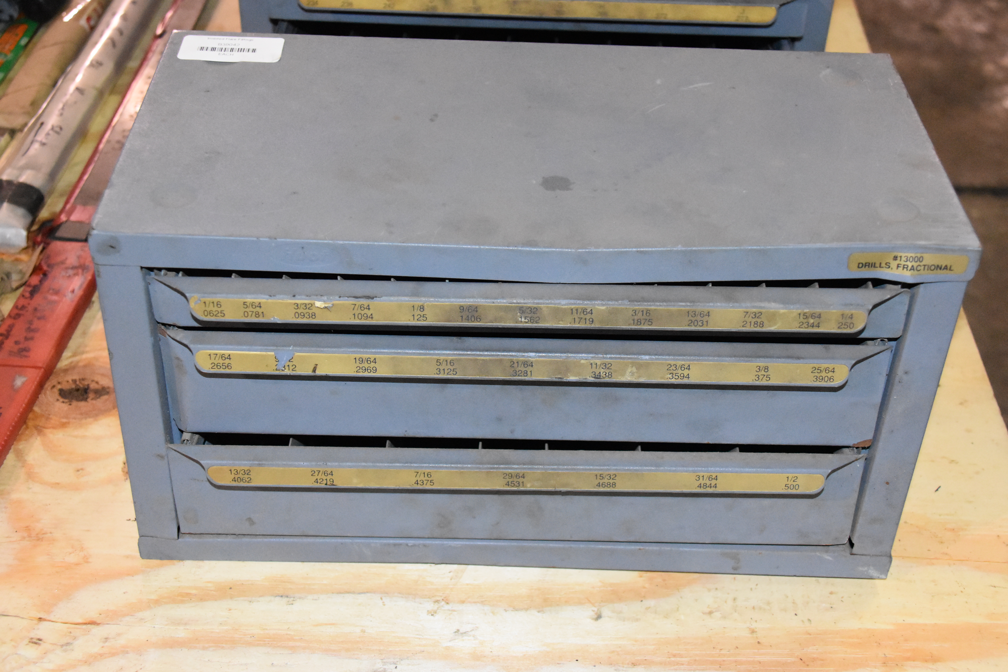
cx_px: 504
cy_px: 336
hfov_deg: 38.9
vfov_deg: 26.5
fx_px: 1428
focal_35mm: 51
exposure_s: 1/60
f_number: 4.5
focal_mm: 34
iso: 6400
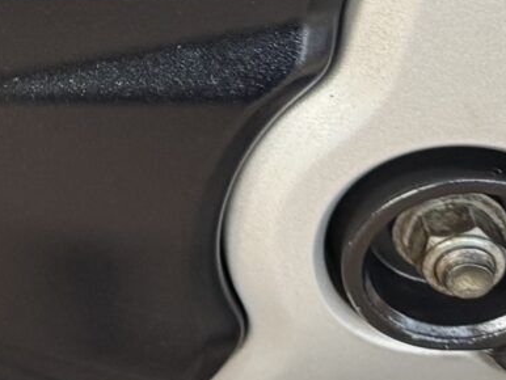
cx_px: -553
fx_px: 2326
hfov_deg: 11.1
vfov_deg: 8.6
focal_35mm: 159
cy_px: -512
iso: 200
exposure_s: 1/121
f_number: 1.78
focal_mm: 6.76
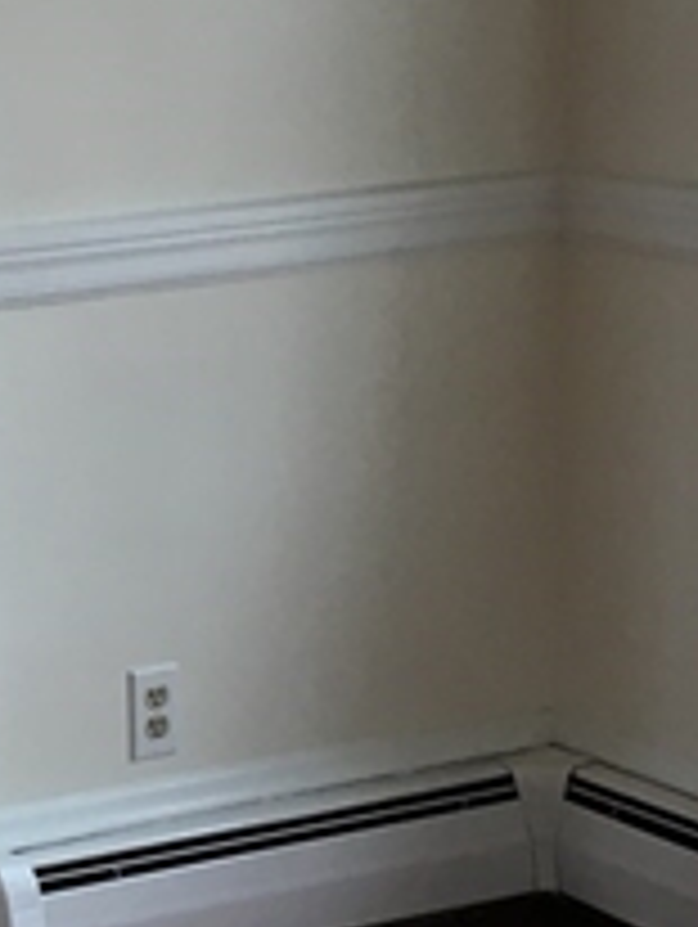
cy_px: 315
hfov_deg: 12.7
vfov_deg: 18.1
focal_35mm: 108
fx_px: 2898
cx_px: -486
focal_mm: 4.15
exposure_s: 1/30
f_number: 2.2
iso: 32
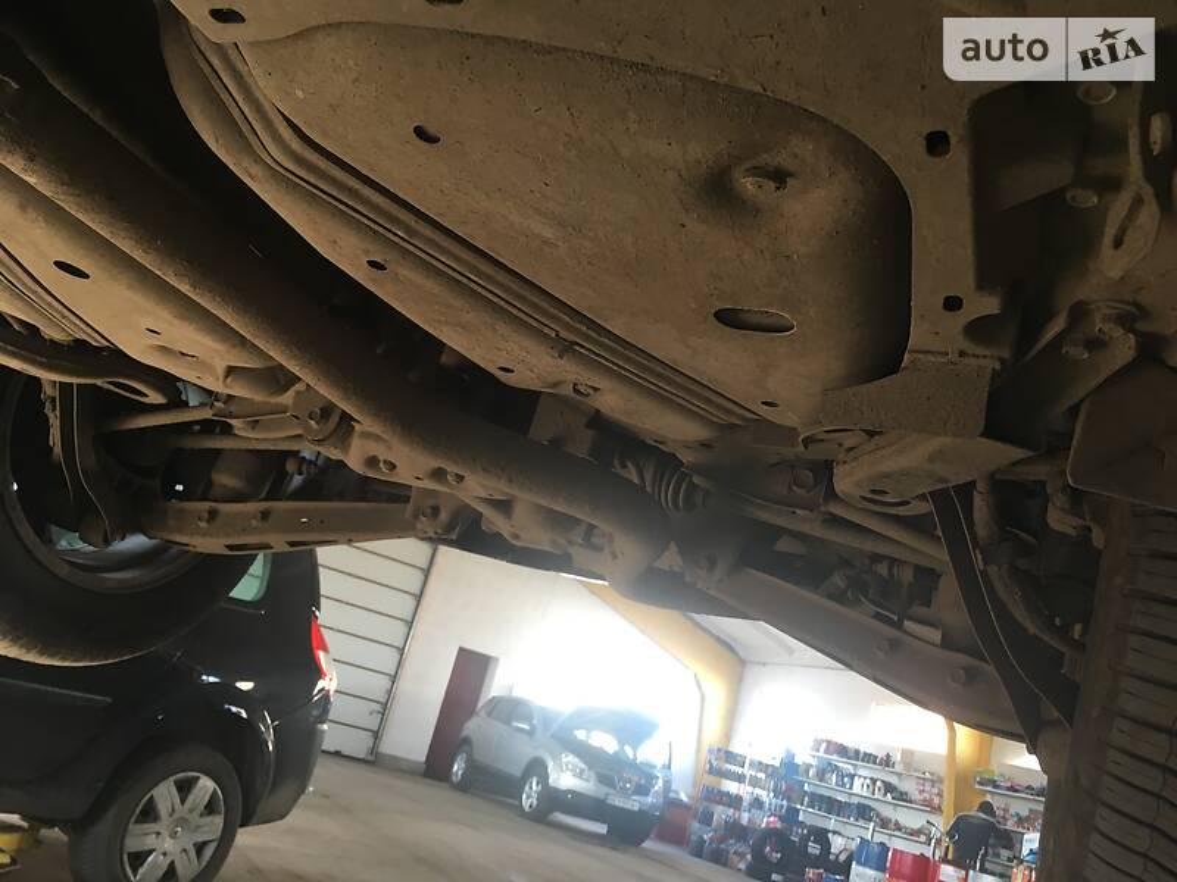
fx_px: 986
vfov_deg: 48.2
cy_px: 441
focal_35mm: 29
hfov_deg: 61.7
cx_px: 588
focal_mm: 4.2
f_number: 2.2
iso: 64
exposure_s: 1/33
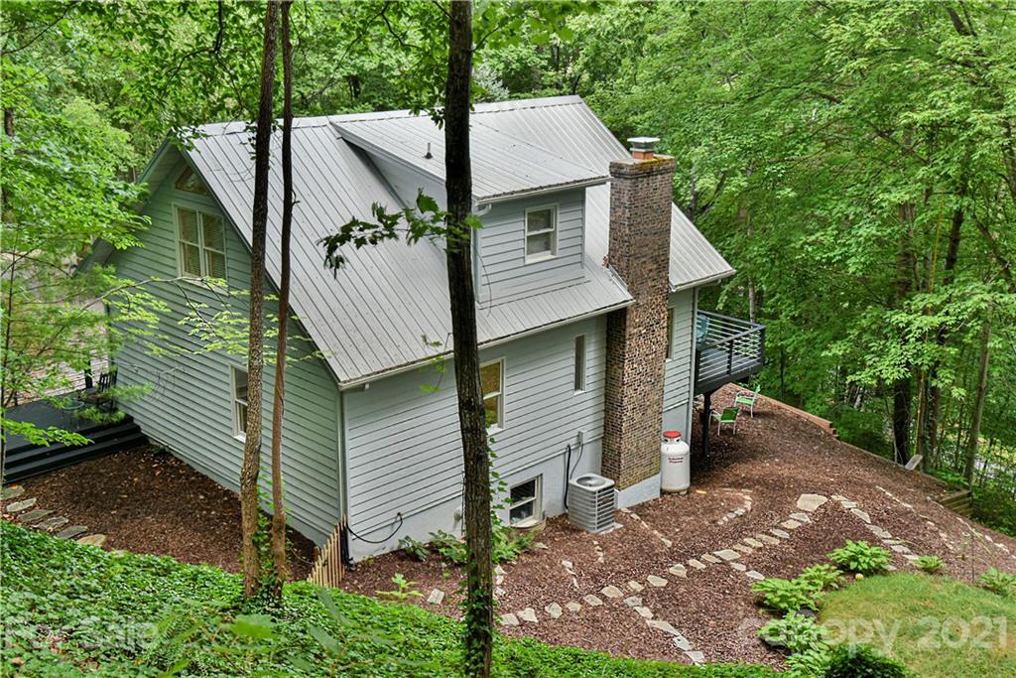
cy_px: 339
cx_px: 508
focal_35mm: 38
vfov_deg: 35.1
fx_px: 1073
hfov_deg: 50.7
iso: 1600
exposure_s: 1/125
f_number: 5.6
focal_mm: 38
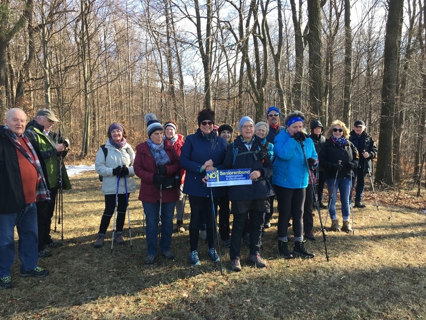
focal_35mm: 31
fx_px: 381
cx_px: 207
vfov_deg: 45.4
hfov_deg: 58.4
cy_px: 170
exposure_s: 1/170
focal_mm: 4.15
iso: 25
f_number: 2.2
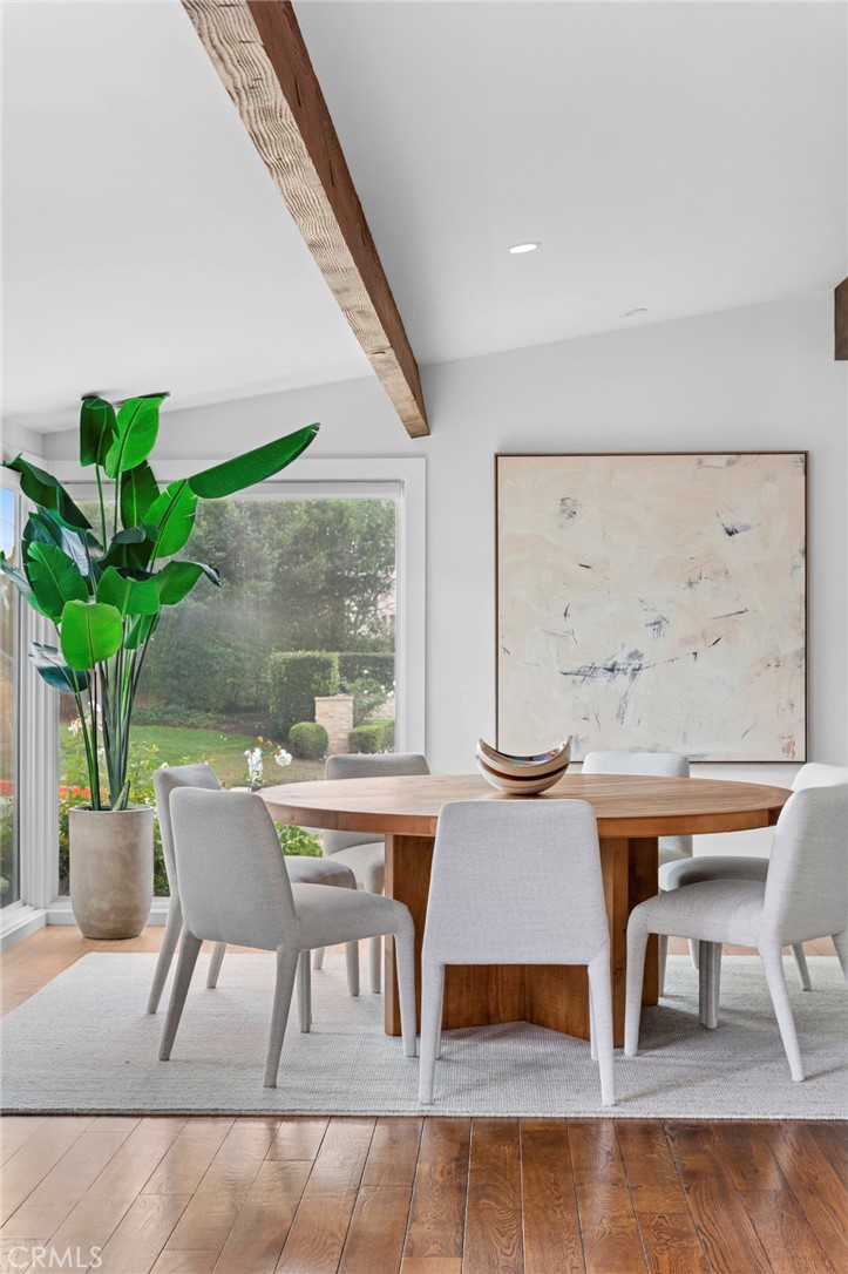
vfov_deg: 38.2
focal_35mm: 52
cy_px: 637
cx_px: 424
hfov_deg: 26.0
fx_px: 1839
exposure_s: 6
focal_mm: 52
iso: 400
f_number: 7.1
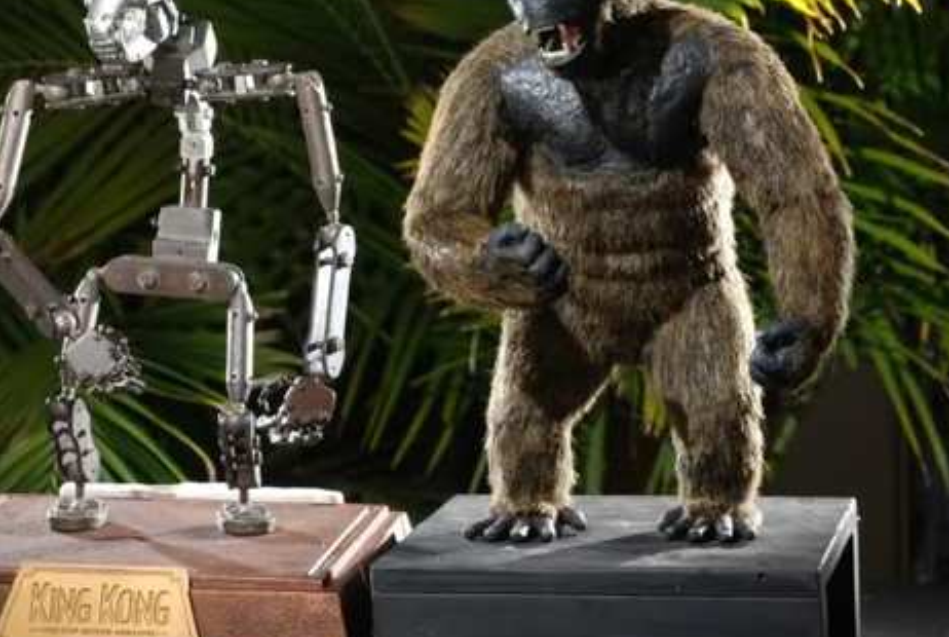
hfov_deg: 14.9
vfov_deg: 10.1
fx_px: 3618
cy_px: 254
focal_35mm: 137
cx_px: 489
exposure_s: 1/5
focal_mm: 66
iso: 100
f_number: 5.3
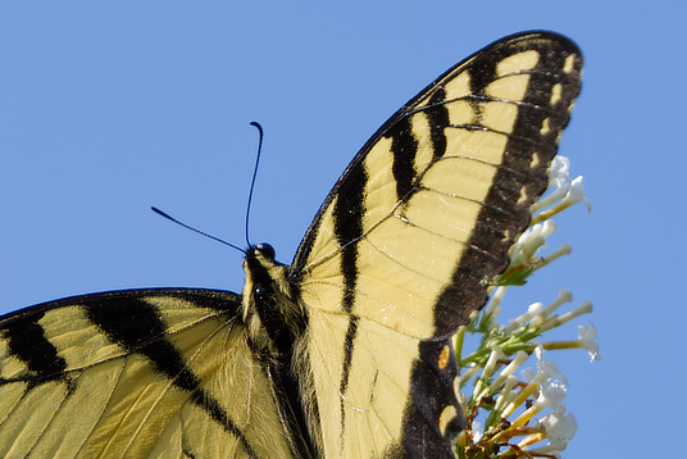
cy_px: 396
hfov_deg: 3.0
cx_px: 192
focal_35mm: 688
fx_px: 13136
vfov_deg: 2.0
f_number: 9
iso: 160
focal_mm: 240
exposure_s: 1/500
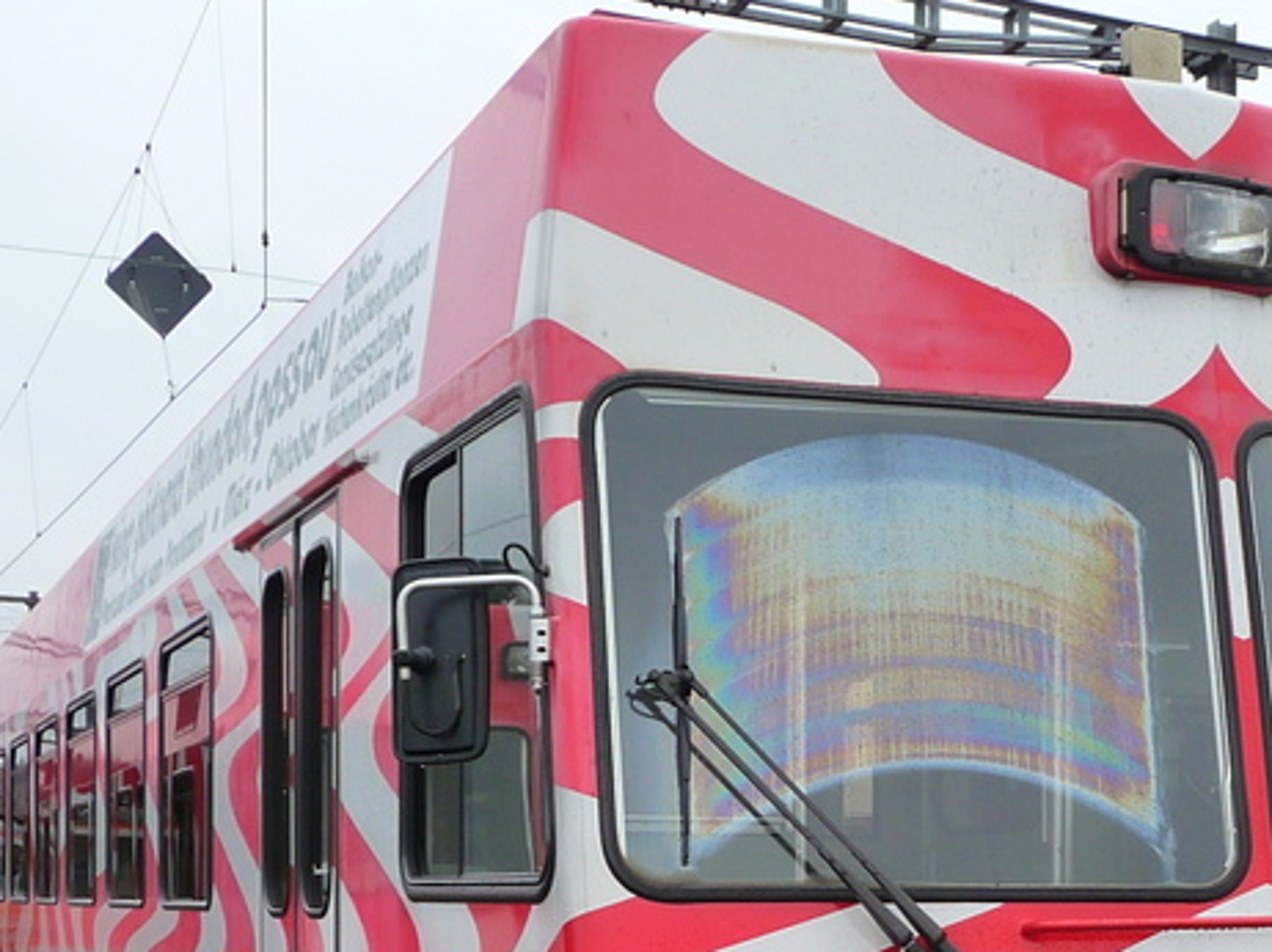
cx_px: 1063
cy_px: 902
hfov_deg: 29.0
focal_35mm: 65
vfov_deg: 21.9
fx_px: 2387
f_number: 3.4
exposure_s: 1/200
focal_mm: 5
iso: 160
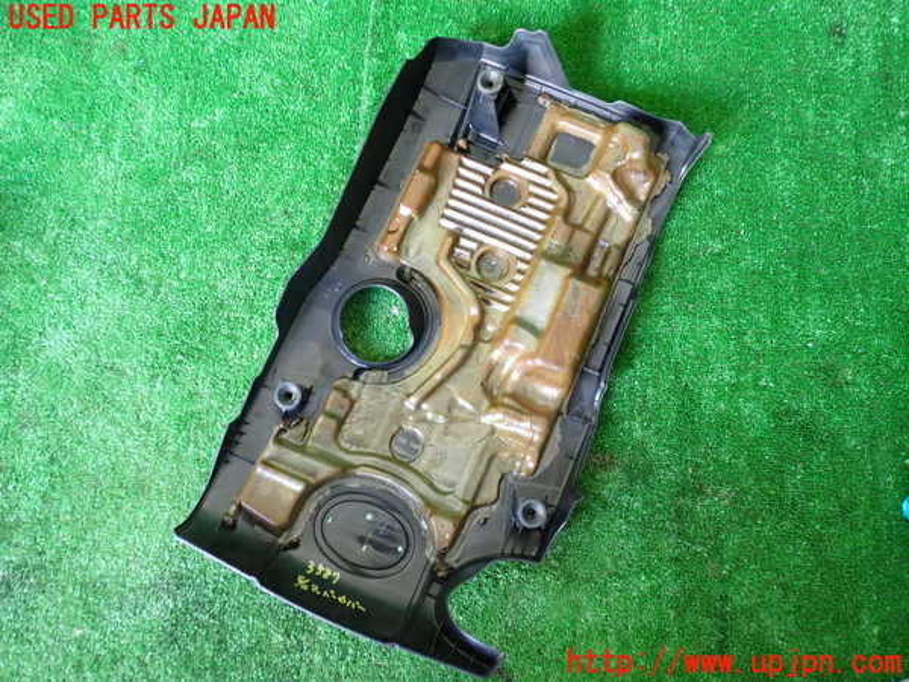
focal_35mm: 30
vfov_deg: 46.8
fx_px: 788
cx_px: 454
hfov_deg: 60.0
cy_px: 341
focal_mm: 5.4
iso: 320
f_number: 2.3
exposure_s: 1/30
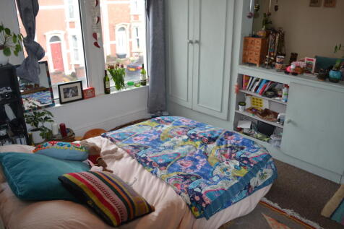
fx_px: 258
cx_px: 172
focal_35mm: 27
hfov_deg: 67.4
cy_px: 114
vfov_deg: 47.9
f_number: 4
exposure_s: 1/60
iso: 400
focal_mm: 18
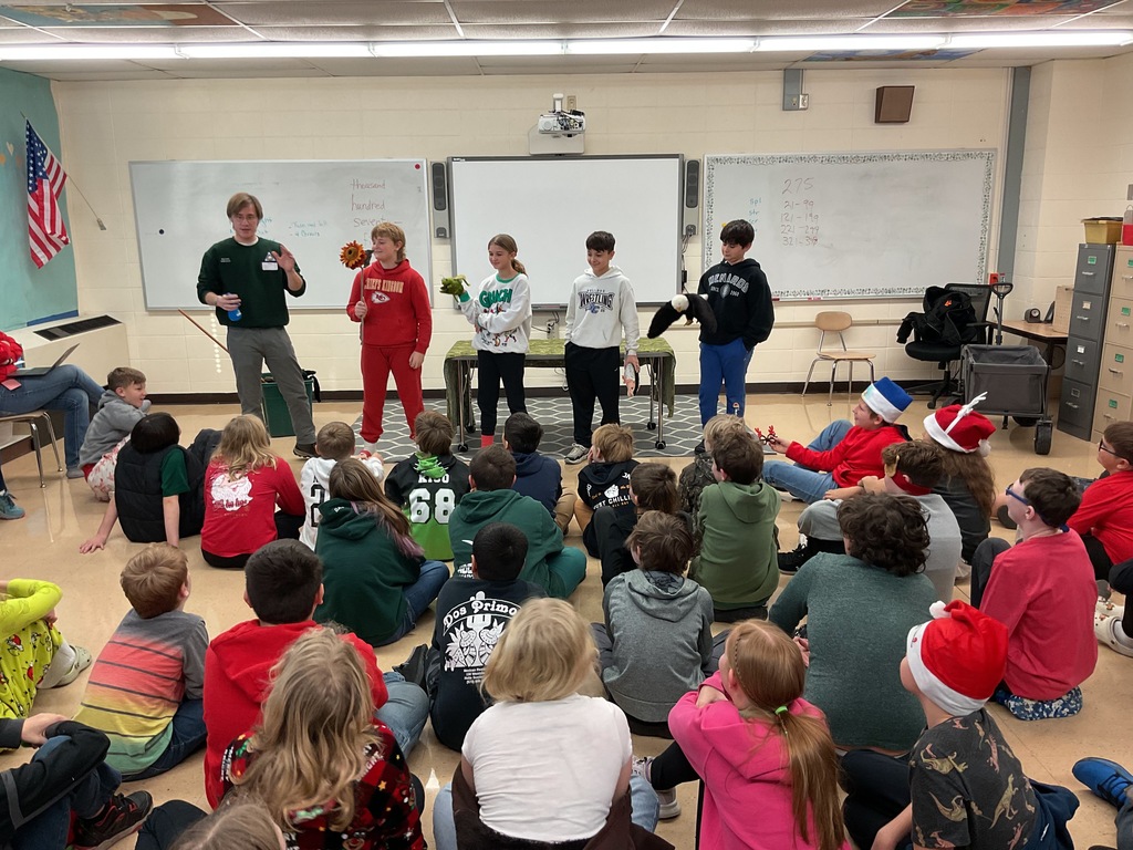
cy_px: 425
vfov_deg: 48.2
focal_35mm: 29
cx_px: 566
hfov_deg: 61.7
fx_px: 949
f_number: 1.8
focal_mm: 3
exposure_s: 1/60
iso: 50
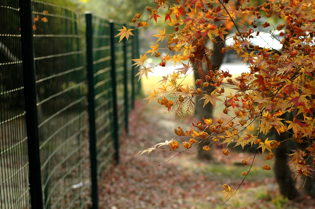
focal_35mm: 105
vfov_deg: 13.0
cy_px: 104
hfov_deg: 19.5
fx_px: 918
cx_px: 158
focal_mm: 70
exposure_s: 1/125
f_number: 5.6
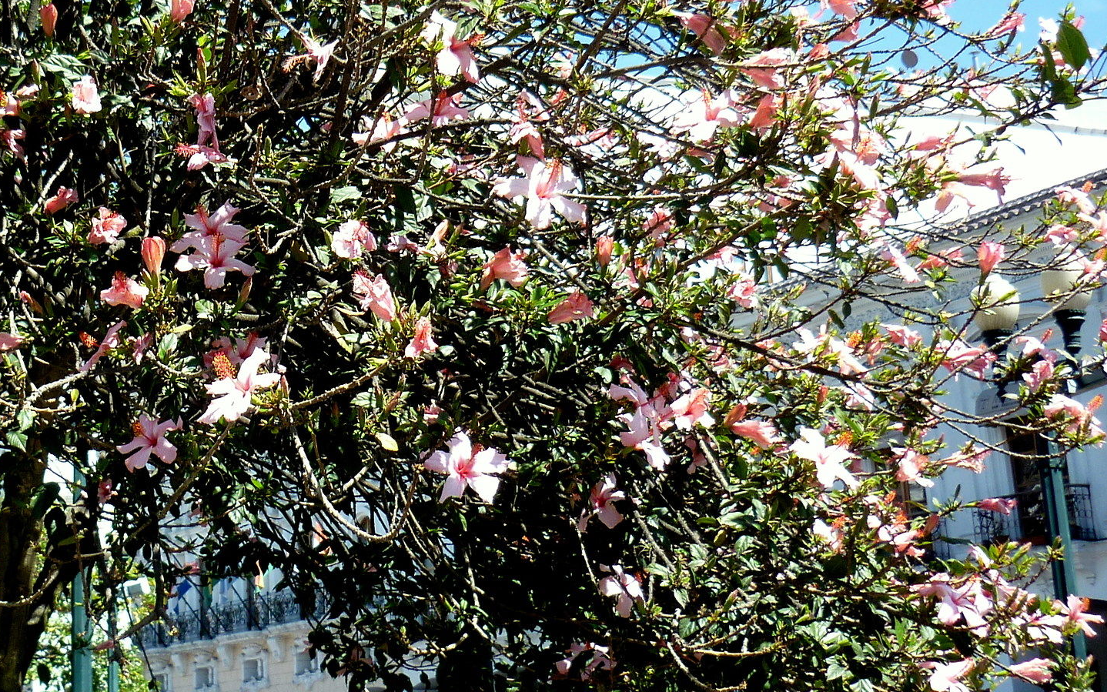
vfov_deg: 18.7
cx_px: 212
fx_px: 2082
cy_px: 153
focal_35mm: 69
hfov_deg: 29.1
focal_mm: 6.4
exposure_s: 1/400
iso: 80
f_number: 3
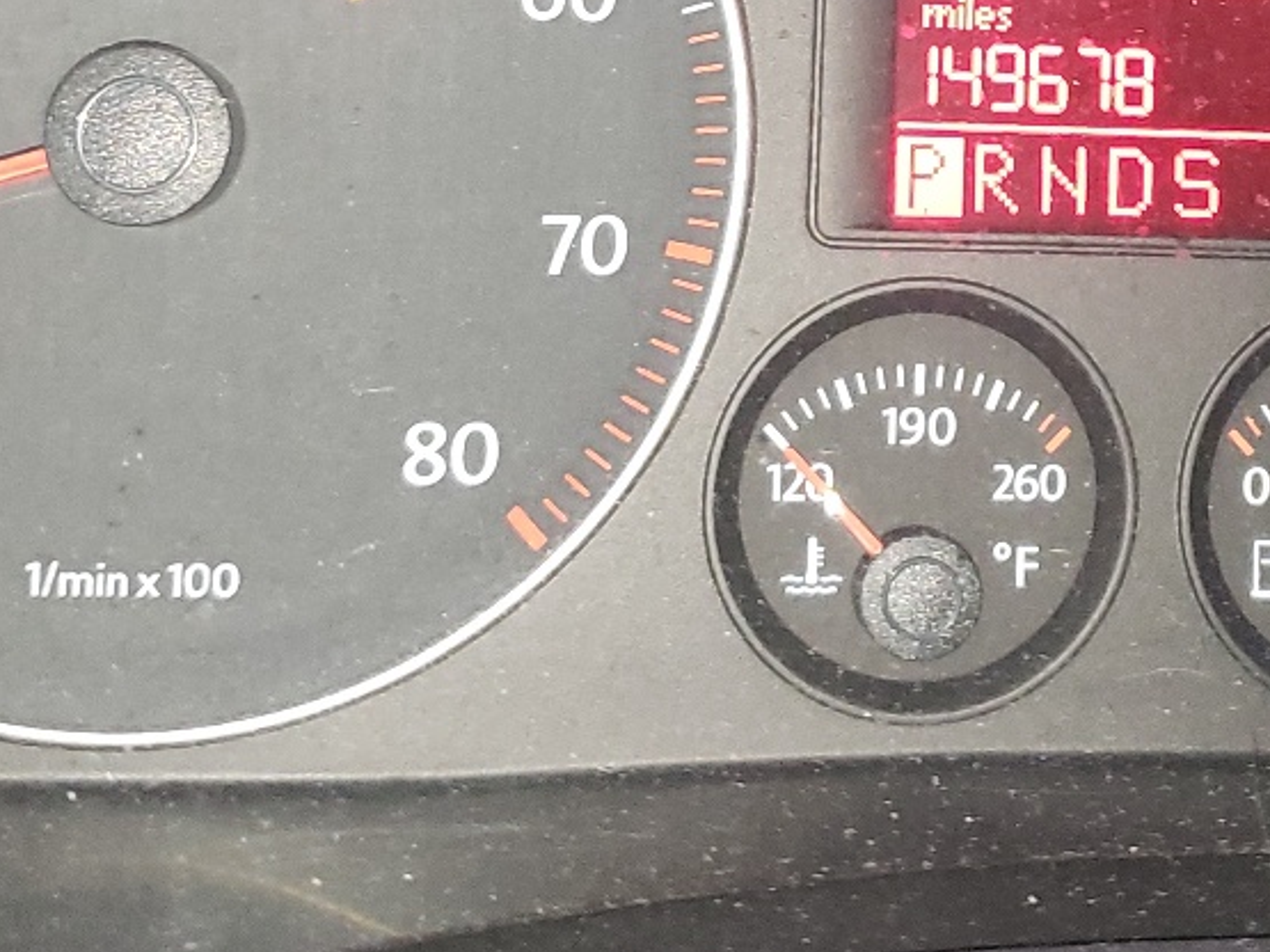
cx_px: 998
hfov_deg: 25.6
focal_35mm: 75
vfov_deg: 18.9
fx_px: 2751
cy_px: -62
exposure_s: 1/40
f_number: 1.5
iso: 316
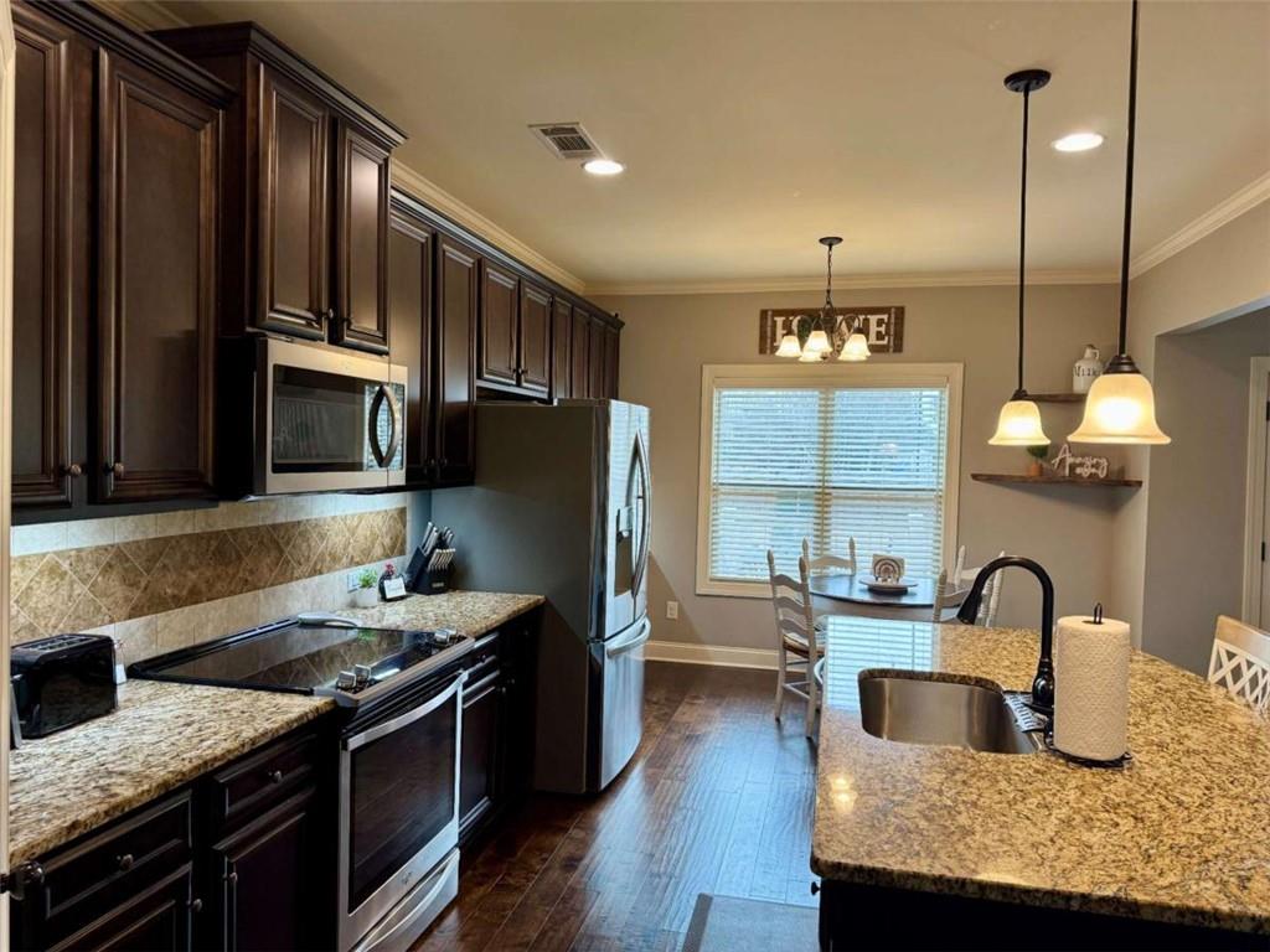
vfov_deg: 56.8
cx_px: 635
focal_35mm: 24
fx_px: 881
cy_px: 476
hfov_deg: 71.6
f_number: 1.78
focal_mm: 6.76
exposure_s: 1/120
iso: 200
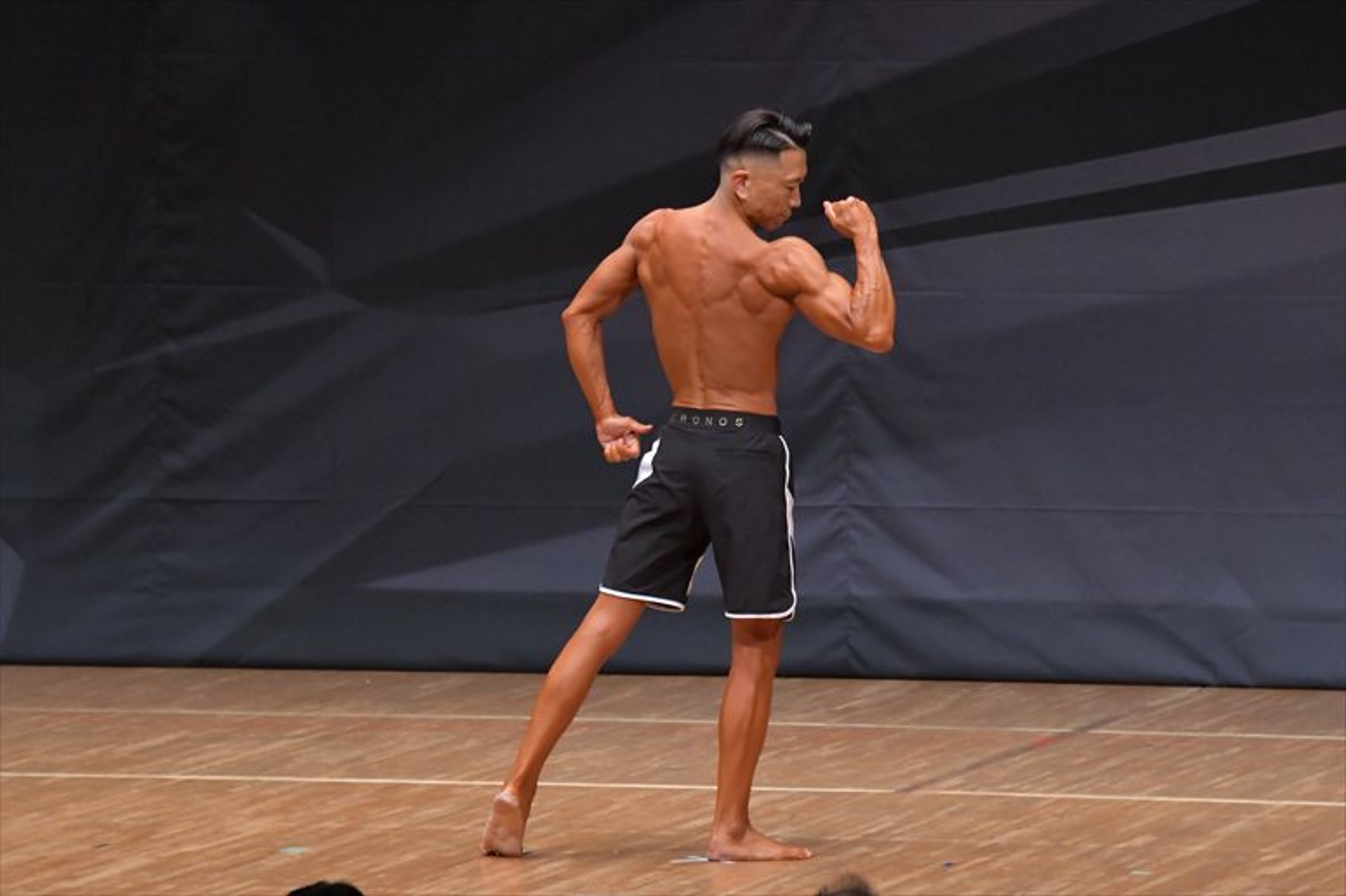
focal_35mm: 285
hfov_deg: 7.2
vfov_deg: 4.8
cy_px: 448
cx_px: 673
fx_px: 10651
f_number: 5.6
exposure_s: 1/400
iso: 6400
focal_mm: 190
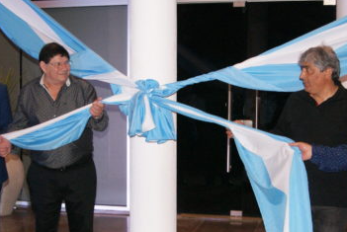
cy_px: 140
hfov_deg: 33.8
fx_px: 569
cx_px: 197
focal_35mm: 59
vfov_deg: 23.0
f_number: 5.6
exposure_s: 1/60
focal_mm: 18
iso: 400
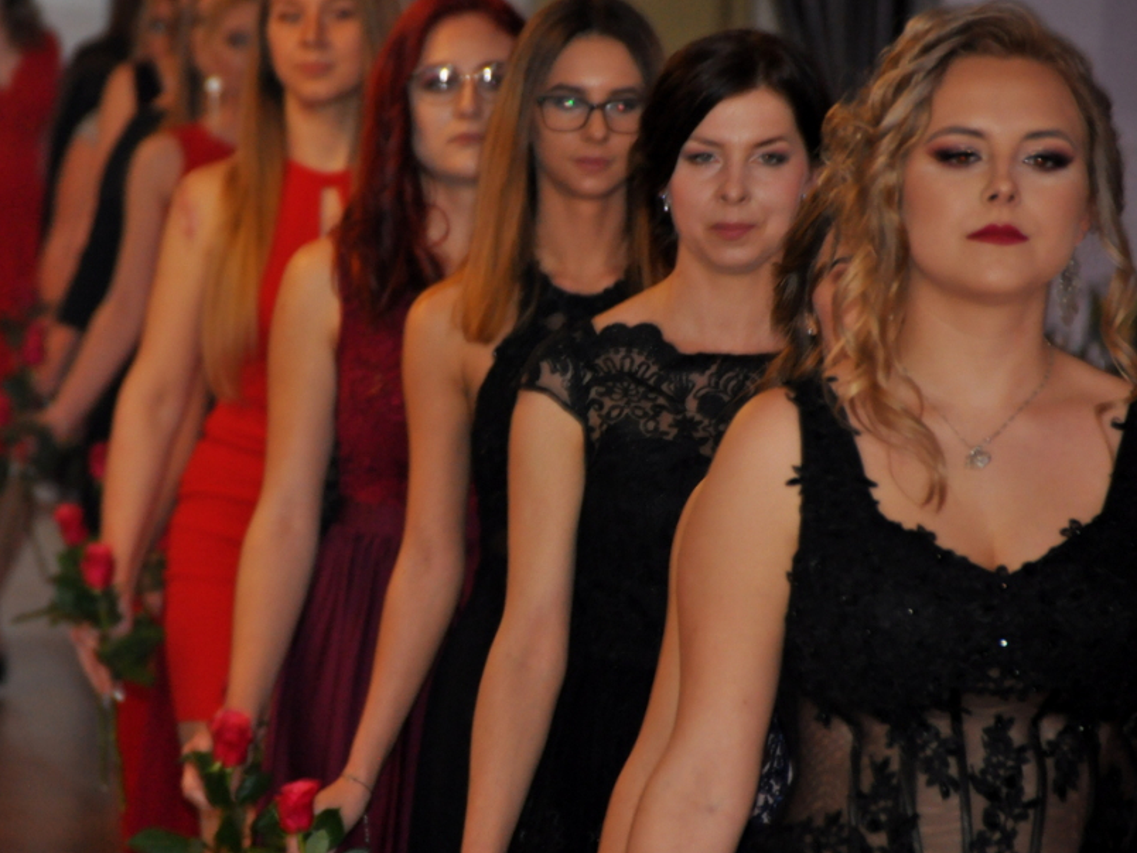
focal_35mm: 367
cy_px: 458
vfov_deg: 4.1
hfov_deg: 5.4
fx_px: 12055
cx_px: 472
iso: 800
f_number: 6.3
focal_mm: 200
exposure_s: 1/60
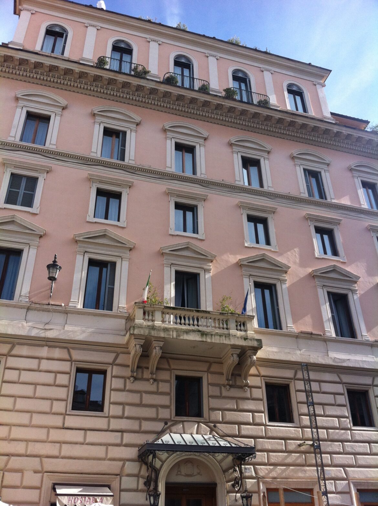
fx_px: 511
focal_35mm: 35
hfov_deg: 40.6
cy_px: 253
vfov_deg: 52.7
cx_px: 189
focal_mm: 3.85
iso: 80
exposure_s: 1/1040
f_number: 2.8
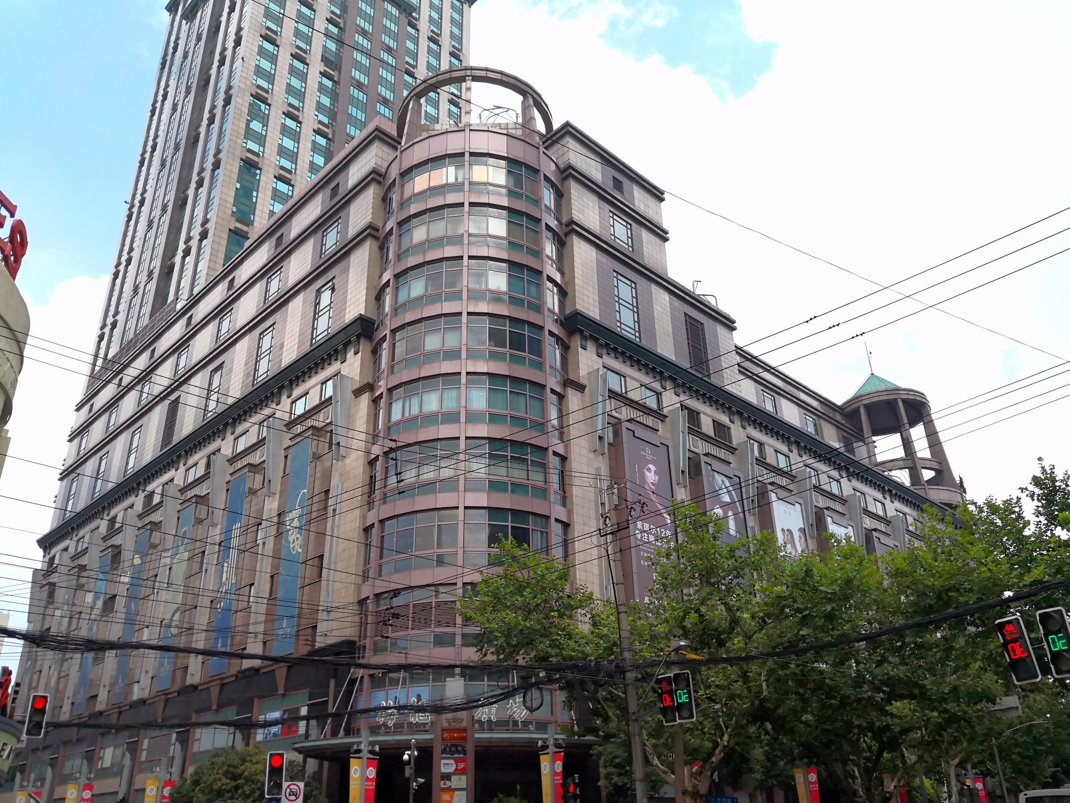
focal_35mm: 27
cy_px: 402
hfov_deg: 65.3
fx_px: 835
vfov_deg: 51.4
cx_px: 535
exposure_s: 1/3106
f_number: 1.6
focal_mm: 3.95
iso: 50
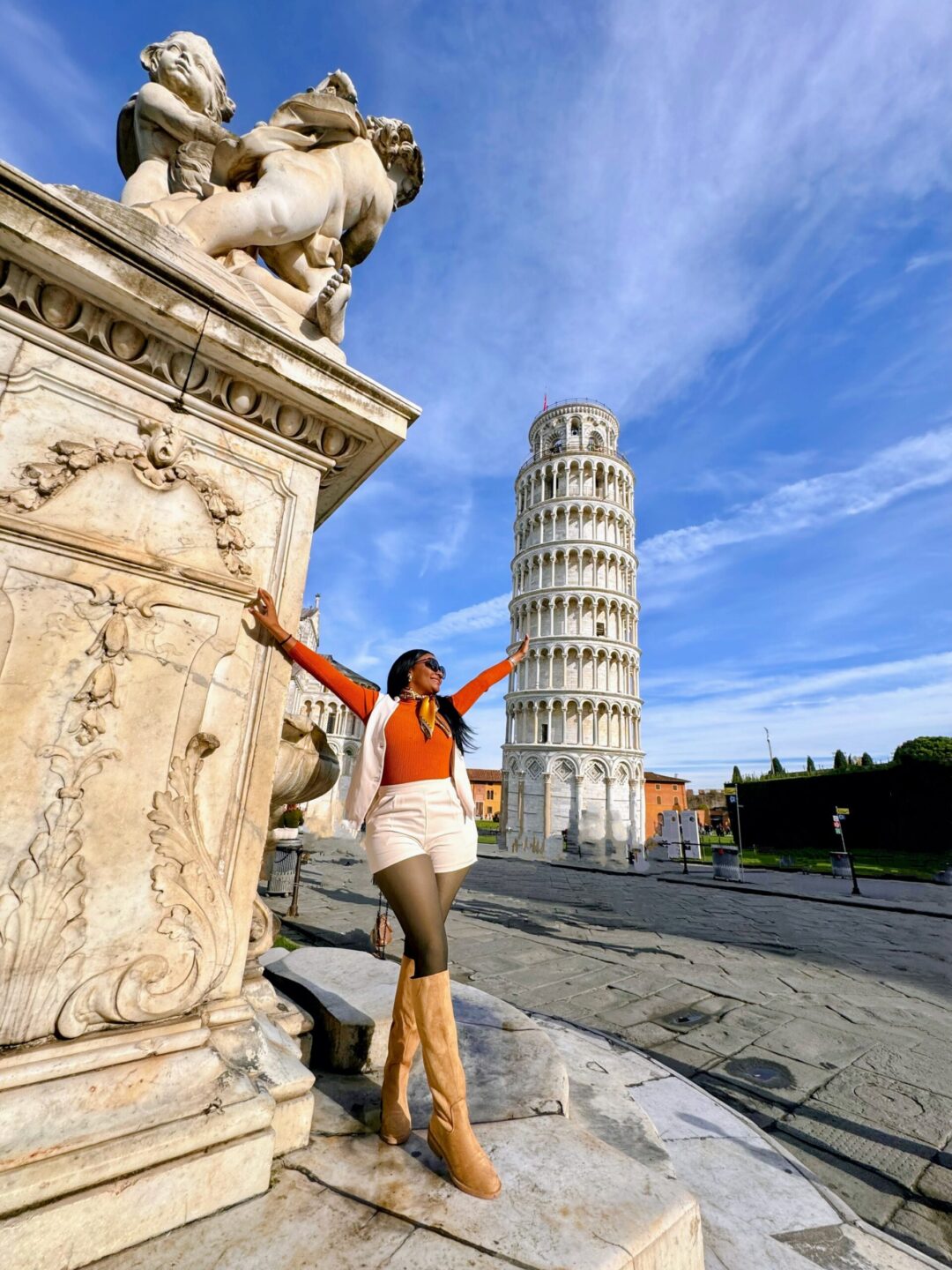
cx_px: 476
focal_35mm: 14
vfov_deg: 102.1
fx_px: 513
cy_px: 635
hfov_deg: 85.7
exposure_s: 1/1832
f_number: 2.2
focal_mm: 2.22
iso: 50
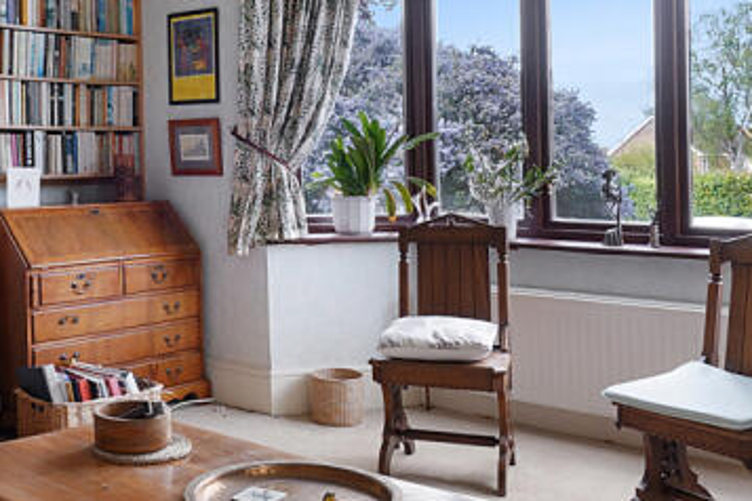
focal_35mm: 43
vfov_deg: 30.8
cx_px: 217
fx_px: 898
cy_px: 144
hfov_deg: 44.4
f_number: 9
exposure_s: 1/4
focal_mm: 10
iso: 200
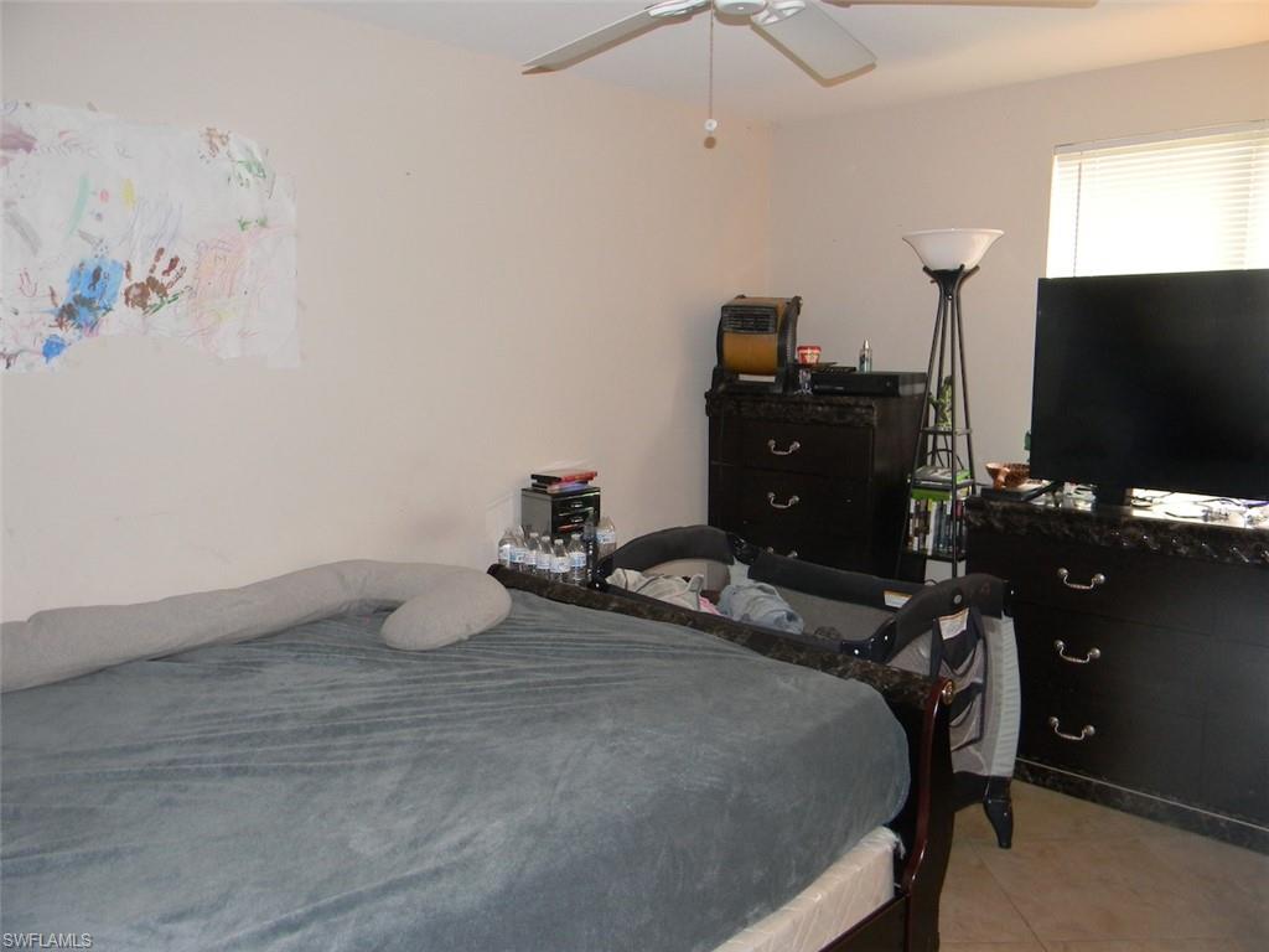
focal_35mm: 28
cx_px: 634
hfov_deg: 63.4
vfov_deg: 49.7
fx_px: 1026
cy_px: 476
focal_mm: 5
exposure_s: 1/26
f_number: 3.5
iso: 200
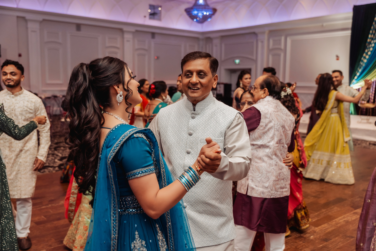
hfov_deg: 53.1
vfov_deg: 36.9
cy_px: 126
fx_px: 376
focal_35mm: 36
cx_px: 188
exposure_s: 1/160
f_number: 2.8
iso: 800
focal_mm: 36
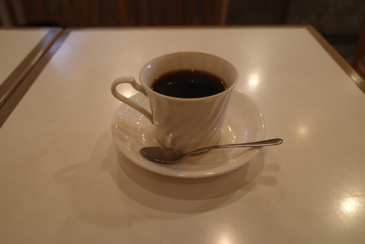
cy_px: 122
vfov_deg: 46.4
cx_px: 182
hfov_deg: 65.5
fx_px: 284
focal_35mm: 28
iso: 500
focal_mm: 18.3
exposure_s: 1/30
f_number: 2.8
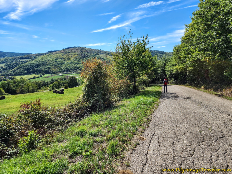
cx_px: 116
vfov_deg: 58.9
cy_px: 87
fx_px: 154
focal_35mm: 23
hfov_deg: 73.9
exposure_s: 1/950
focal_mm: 6.4
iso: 12
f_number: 1.8
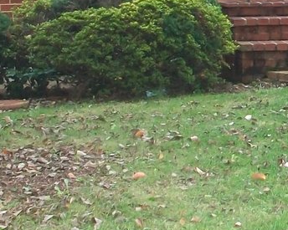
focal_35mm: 146
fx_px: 1244
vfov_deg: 10.4
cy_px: -41
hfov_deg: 13.0
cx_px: 292
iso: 80
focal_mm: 5.7
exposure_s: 1/100
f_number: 2.8
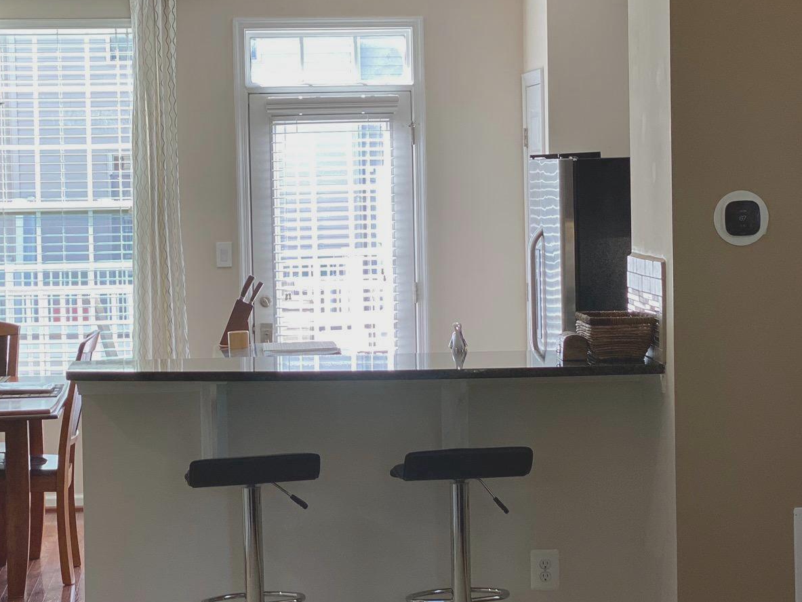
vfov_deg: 16.4
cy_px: 275
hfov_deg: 21.8
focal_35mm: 90
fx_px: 2085
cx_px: 363
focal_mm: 6
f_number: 2
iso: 50
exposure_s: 1/120
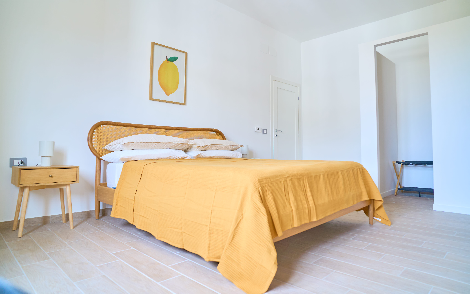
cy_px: 138
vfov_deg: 57.2
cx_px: 241
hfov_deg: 82.3
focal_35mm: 21
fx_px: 269
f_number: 4.5
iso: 100
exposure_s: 1/40
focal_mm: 20
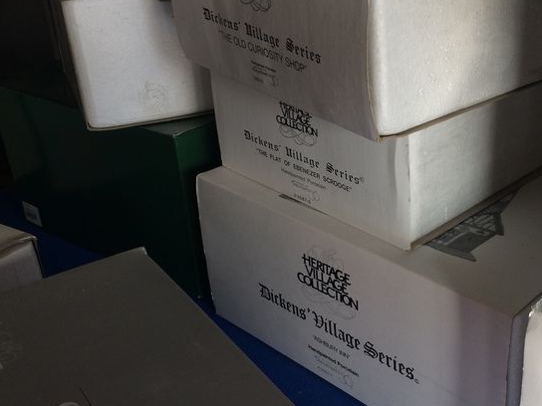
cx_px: 387
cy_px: 187
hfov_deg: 38.9
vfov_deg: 30.3
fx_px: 752
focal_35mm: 48
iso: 32
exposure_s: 1/166
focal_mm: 4.15
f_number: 2.2
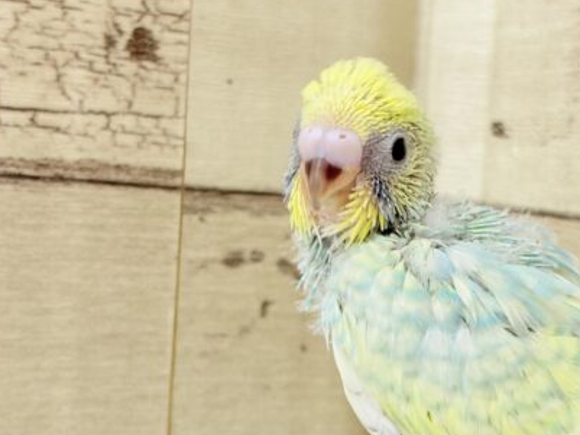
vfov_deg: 17.7
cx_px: 380
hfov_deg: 23.5
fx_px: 1391
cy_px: 330
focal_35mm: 83
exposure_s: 1/50
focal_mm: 5.96
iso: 64
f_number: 1.6
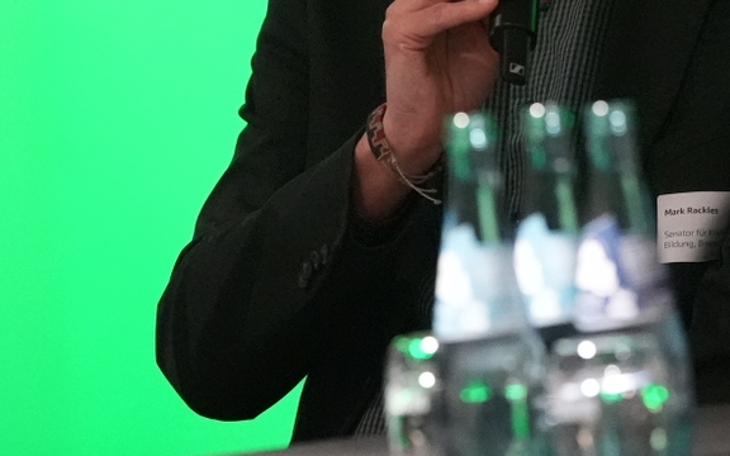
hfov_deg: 6.2
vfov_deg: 3.8
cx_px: 582
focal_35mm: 340
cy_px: -200
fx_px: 6764
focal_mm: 100
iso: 10000
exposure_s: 1/320
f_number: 2.8
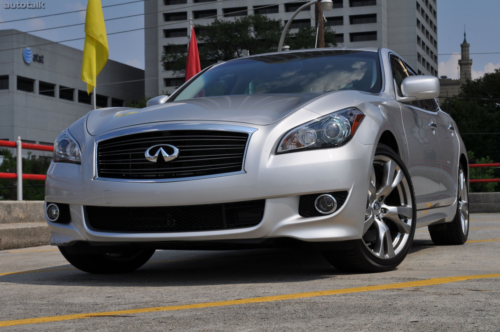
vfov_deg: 19.7
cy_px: 166
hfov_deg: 29.3
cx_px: 250
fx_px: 957
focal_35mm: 69
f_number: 11
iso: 200
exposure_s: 1/500
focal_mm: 46
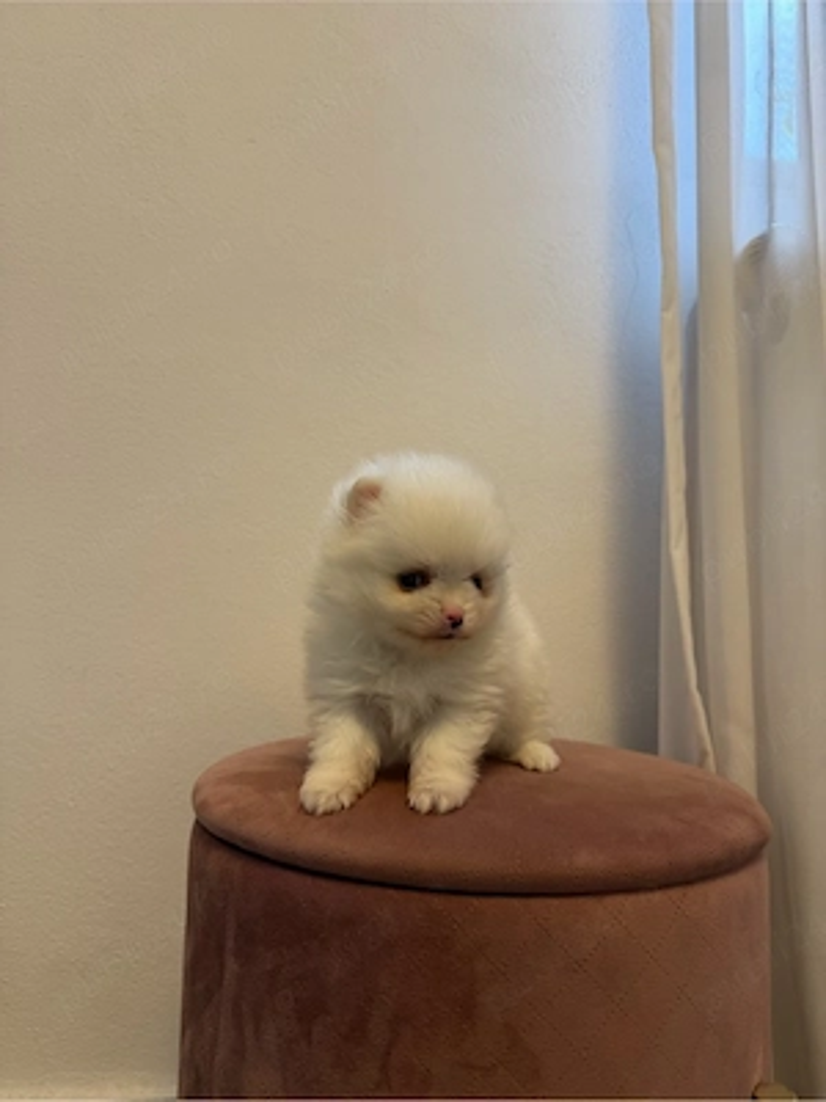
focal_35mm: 24
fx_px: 764
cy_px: 551
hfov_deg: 56.8
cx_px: 413
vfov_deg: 71.6
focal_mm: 6.76
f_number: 1.78
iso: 125
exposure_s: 1/100
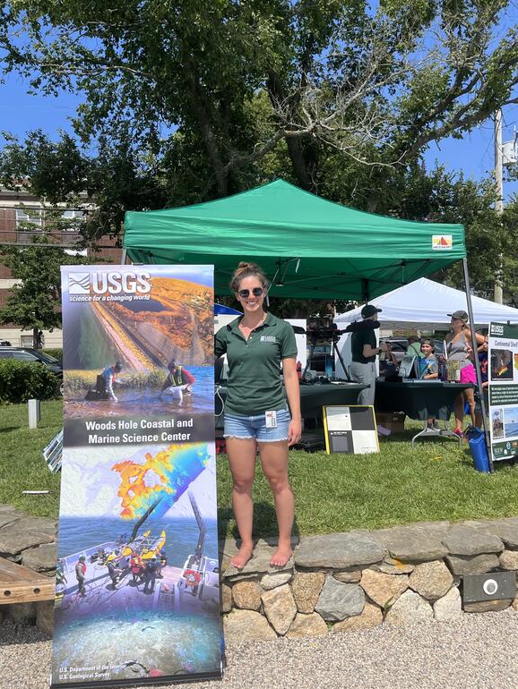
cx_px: 255
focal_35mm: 27
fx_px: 538
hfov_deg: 51.4
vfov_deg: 65.3
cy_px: 353
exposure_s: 1/4651
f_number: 1.6
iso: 50
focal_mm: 5.1
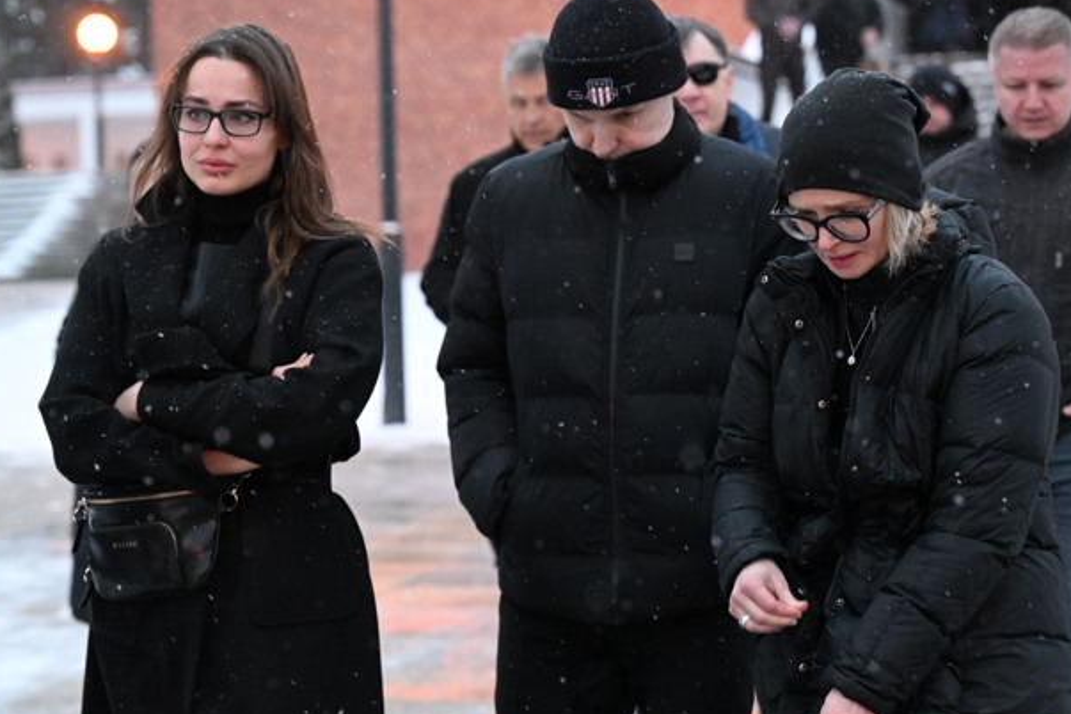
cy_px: 352
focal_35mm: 87
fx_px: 2588
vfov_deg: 15.7
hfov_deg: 23.4
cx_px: 591
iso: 8000
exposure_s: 1/320
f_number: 4
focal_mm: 76
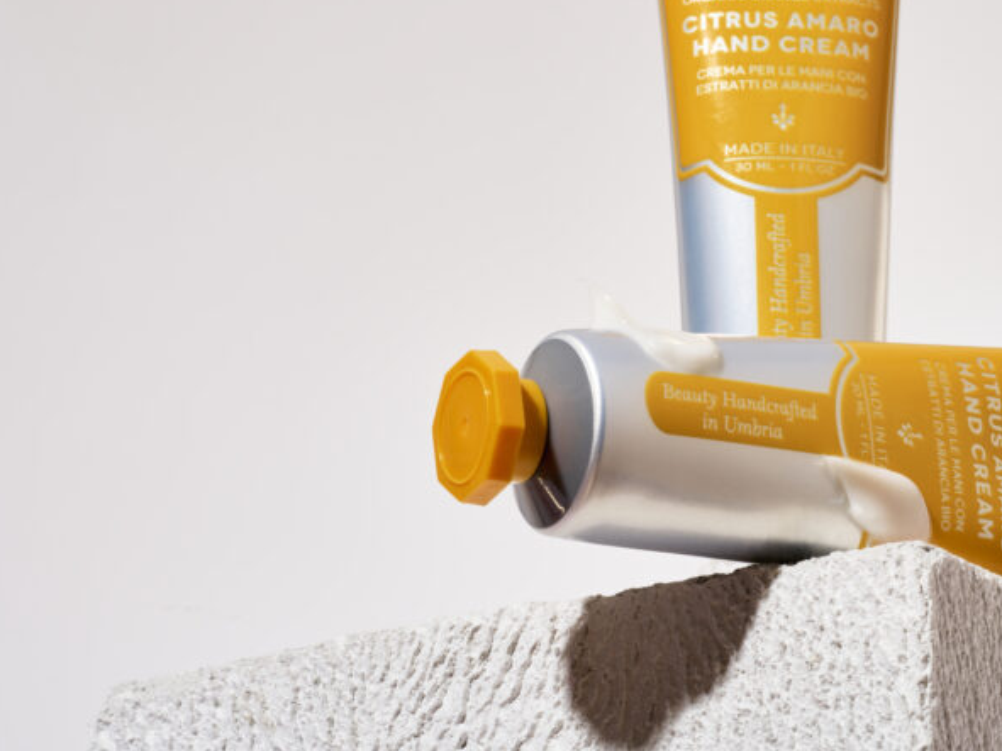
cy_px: 177
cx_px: 832
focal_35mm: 175
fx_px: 5065
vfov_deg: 8.5
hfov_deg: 11.3
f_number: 22
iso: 64
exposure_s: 1/160
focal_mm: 105
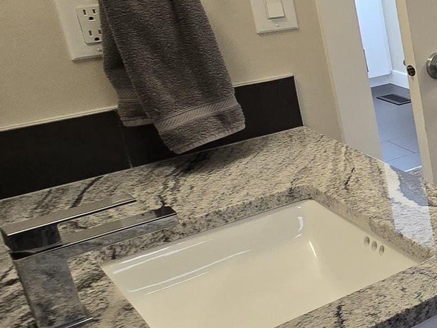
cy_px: 80
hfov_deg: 22.6
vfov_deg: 29.2
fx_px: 618
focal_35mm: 49
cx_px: 780
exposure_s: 1/60
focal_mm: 2.2
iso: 100
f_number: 2.2
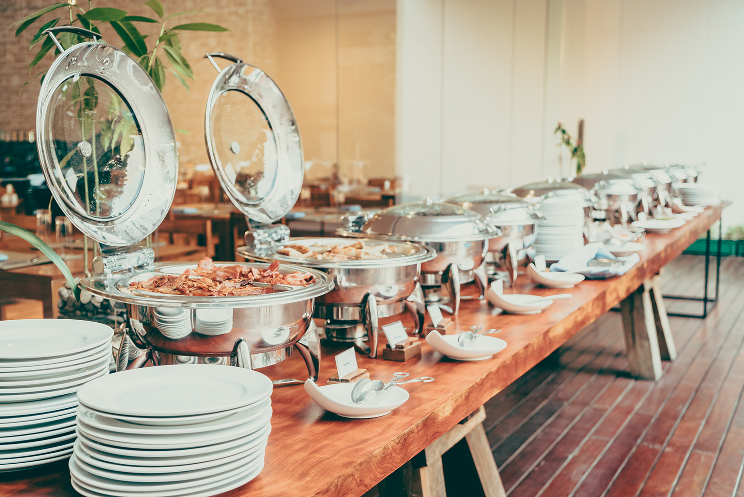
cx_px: 372
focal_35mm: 41
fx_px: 848
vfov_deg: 32.7
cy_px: 248
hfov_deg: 47.4
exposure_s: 1/60
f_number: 4
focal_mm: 41
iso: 500
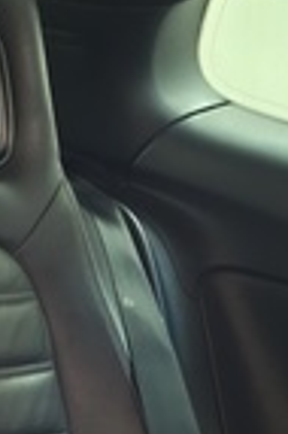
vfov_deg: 13.5
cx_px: -85
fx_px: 1684
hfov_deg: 9.6
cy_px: 722
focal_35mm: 140
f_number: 1.6
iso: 640
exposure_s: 1/33.3
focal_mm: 6.57
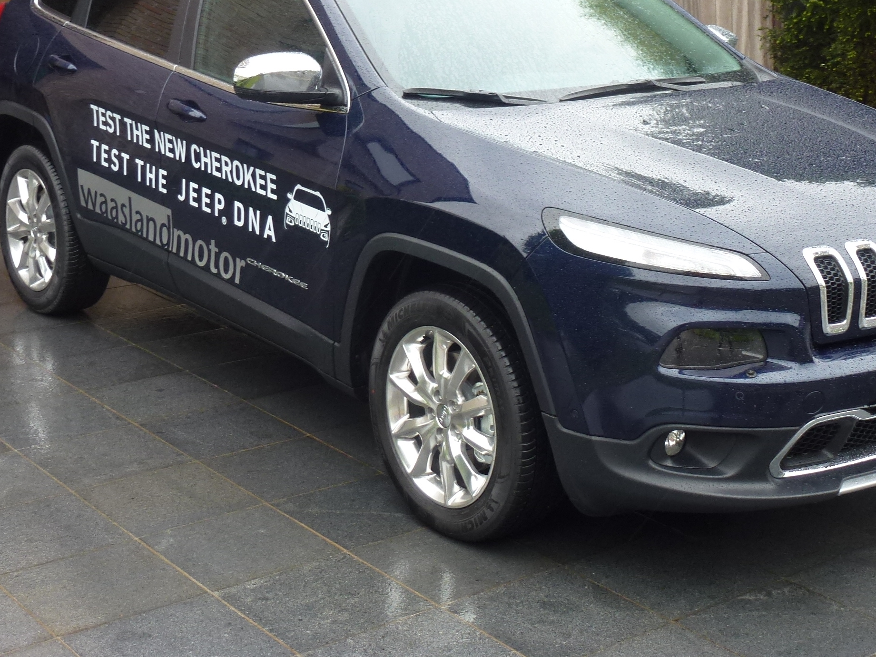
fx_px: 1443
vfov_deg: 25.5
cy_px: 216
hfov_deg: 33.8
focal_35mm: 57
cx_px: 483
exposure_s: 1/80
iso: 100
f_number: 3.9
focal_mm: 7.4
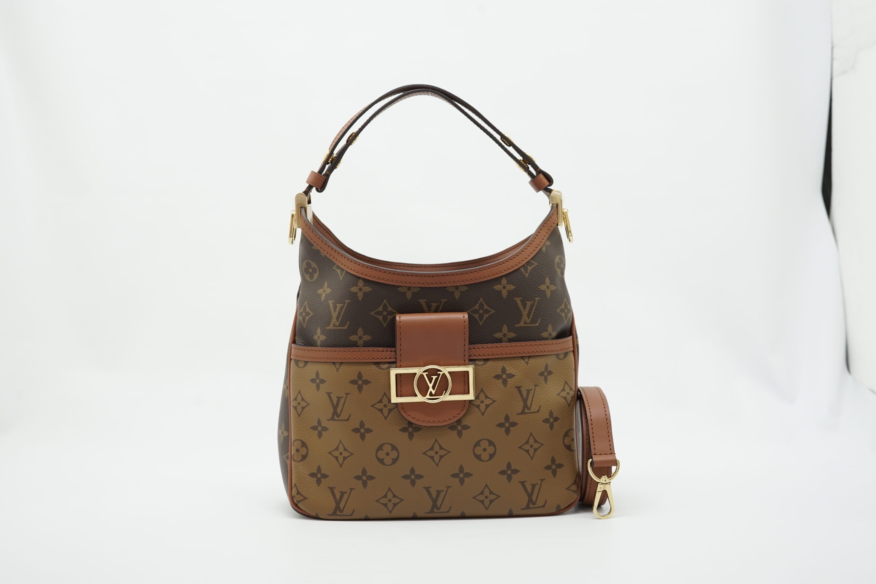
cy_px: 292
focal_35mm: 50
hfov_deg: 39.6
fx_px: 1217
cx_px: 438
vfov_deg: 27.0
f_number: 6.3
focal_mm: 50
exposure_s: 1/25
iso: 640
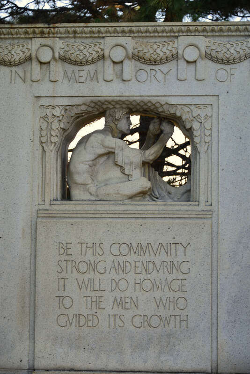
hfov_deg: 13.1
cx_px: 125
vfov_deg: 19.4
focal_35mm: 105
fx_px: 1093
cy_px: 187
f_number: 5.3
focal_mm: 105
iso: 100
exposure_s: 1/50
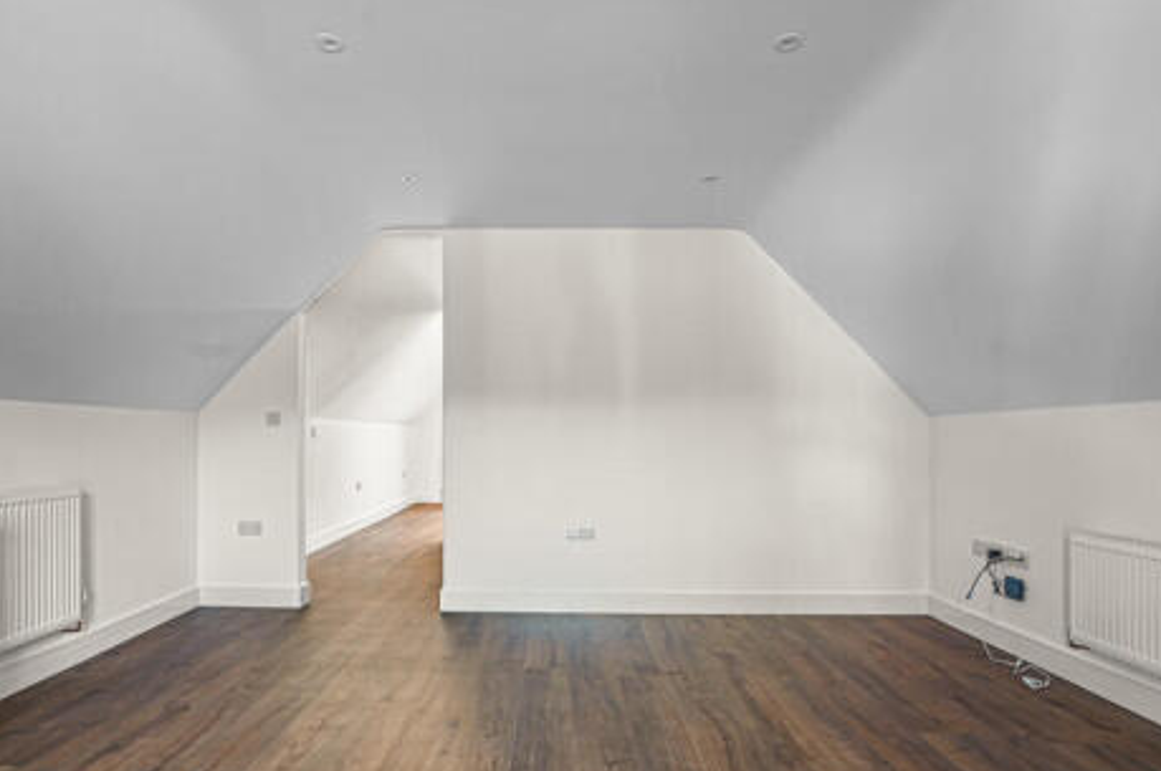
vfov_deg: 61.3
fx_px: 644
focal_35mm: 20
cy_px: 463
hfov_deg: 83.9
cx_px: 544
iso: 400
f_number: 8
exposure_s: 1.6
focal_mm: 14
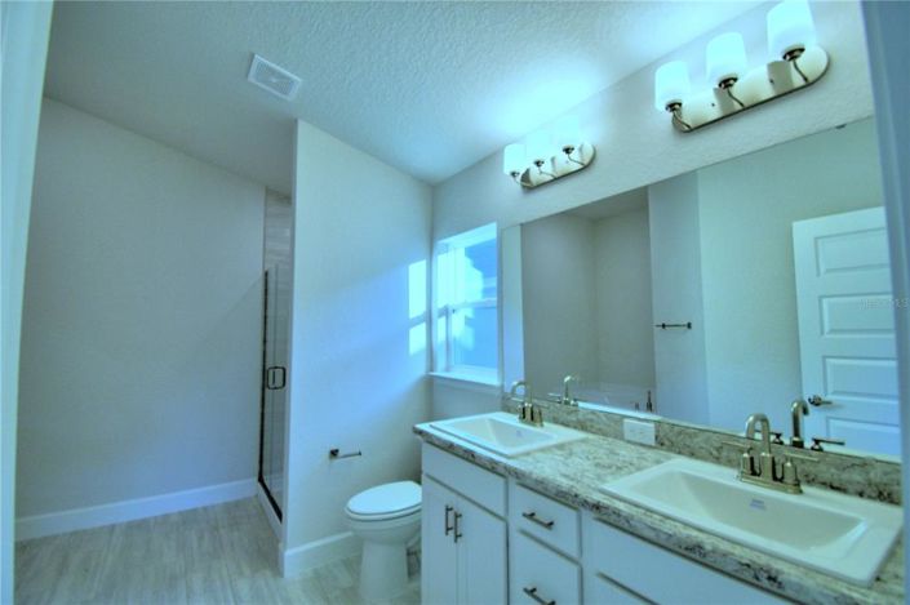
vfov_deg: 77.2
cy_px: 302
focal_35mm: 15
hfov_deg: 100.4
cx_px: 455
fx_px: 379
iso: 200
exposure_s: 1/160
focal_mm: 10
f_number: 4.5
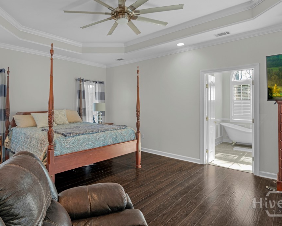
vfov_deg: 69.1
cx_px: 117
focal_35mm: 20
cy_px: 109
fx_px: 163
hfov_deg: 80.9
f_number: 8
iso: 250
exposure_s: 1/4
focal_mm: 11
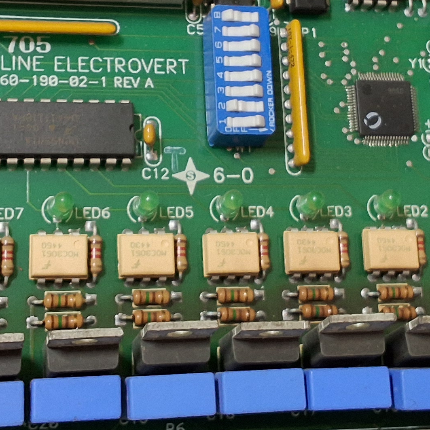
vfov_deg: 22.6
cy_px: 127
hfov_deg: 22.8
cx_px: 225
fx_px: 1068
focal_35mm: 76
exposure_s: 1/40
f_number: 1.9
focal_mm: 2.91
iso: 125
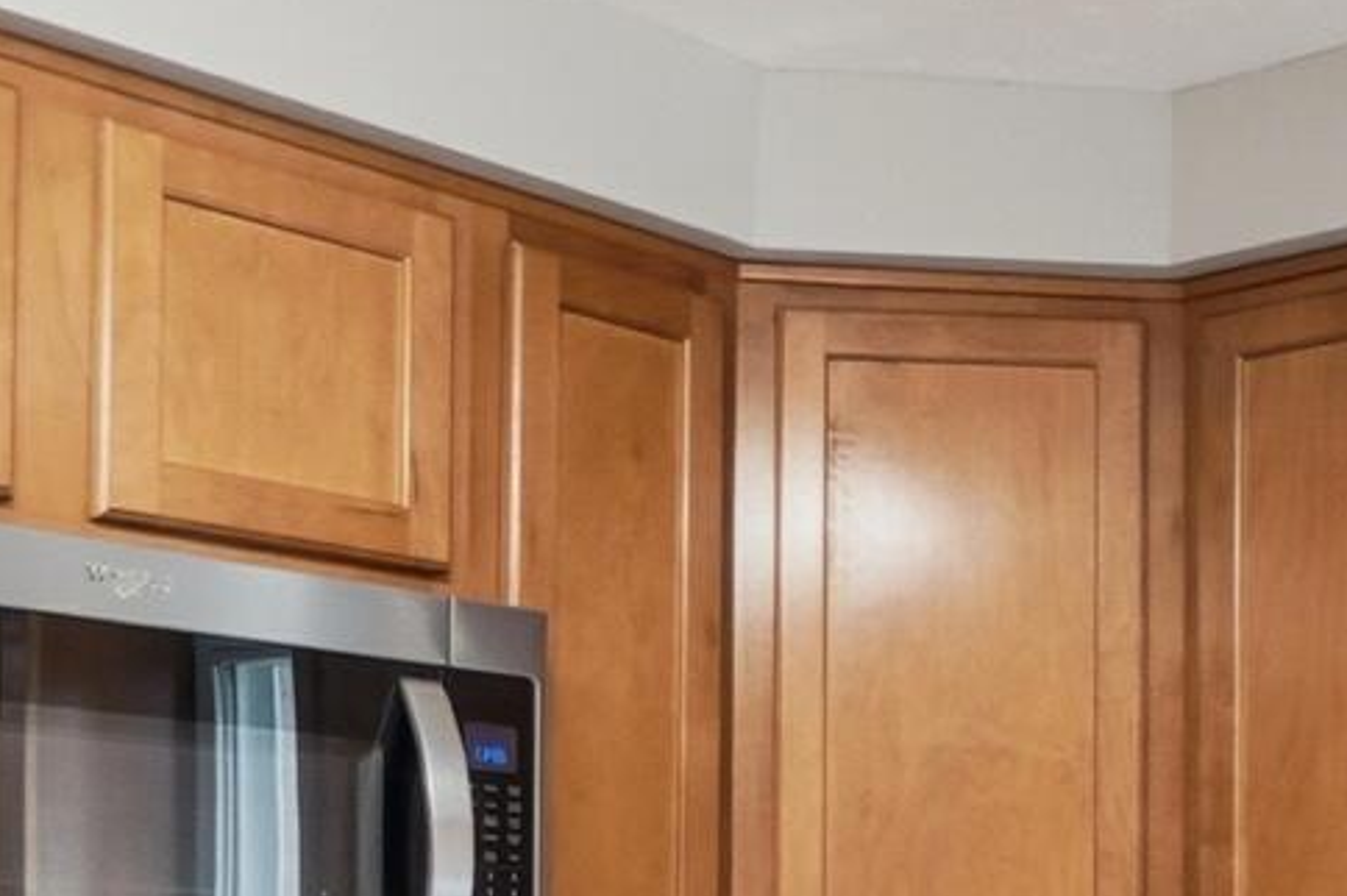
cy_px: 1032
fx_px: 2318
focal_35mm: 62
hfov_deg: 31.1
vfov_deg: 20.6
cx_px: 1172
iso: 100
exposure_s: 1/160
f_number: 4
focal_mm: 10
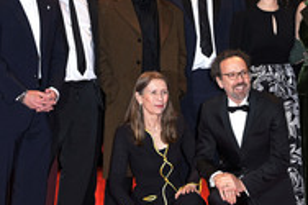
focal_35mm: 132
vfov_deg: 10.4
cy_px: 87
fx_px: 1128
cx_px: 173
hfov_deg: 15.5
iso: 800
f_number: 5
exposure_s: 1/160
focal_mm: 55
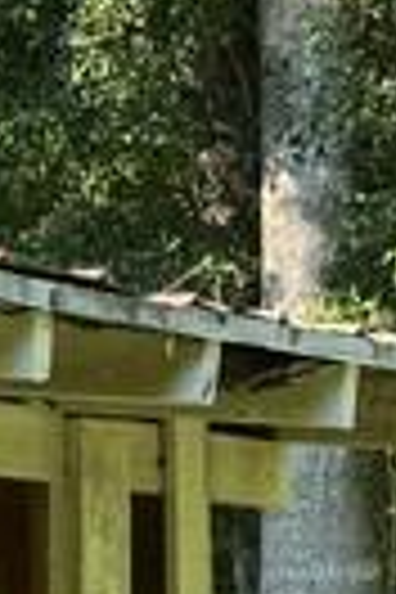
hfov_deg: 7.1
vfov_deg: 10.4
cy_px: 801
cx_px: 446
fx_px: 3184
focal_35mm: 193
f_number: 1.78
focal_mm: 6.76
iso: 80
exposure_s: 1/938
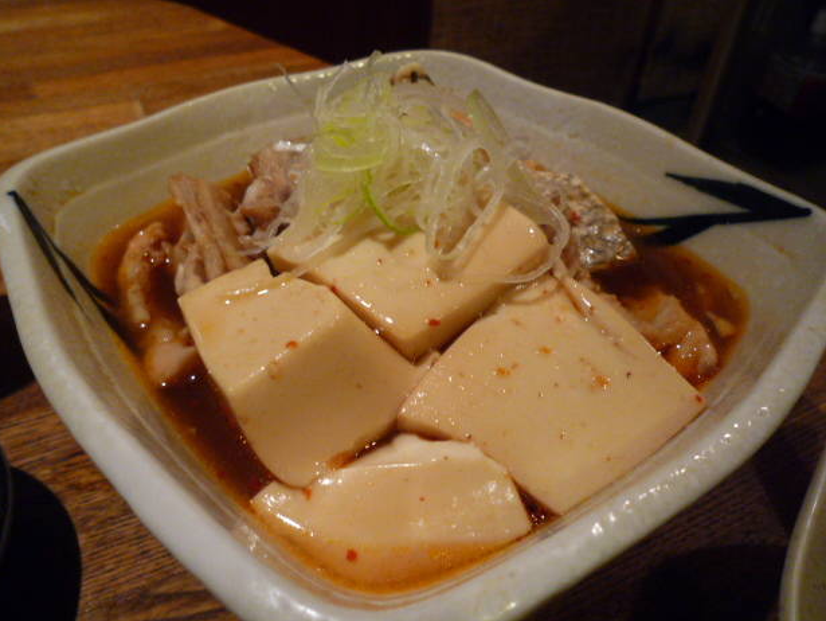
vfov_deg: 53.1
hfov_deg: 67.2
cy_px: 321
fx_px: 621
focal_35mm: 26
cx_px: 398
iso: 400
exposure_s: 1/15
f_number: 2.8
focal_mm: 4.4
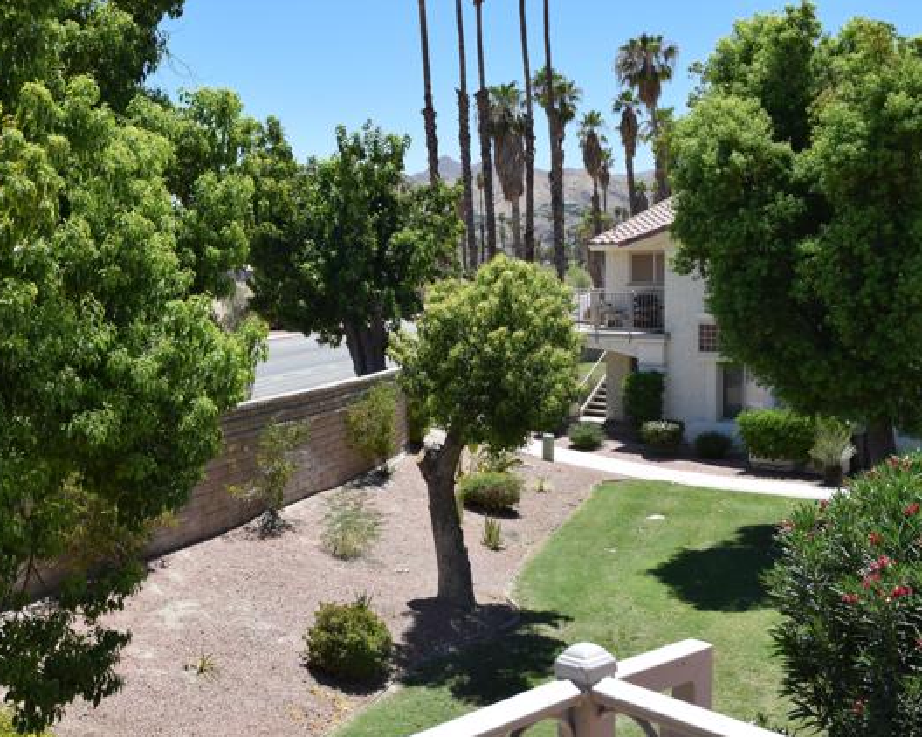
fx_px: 1118
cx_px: 395
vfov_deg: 36.5
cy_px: 369
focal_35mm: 41
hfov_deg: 44.7
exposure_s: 1/320
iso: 200
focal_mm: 24
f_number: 9
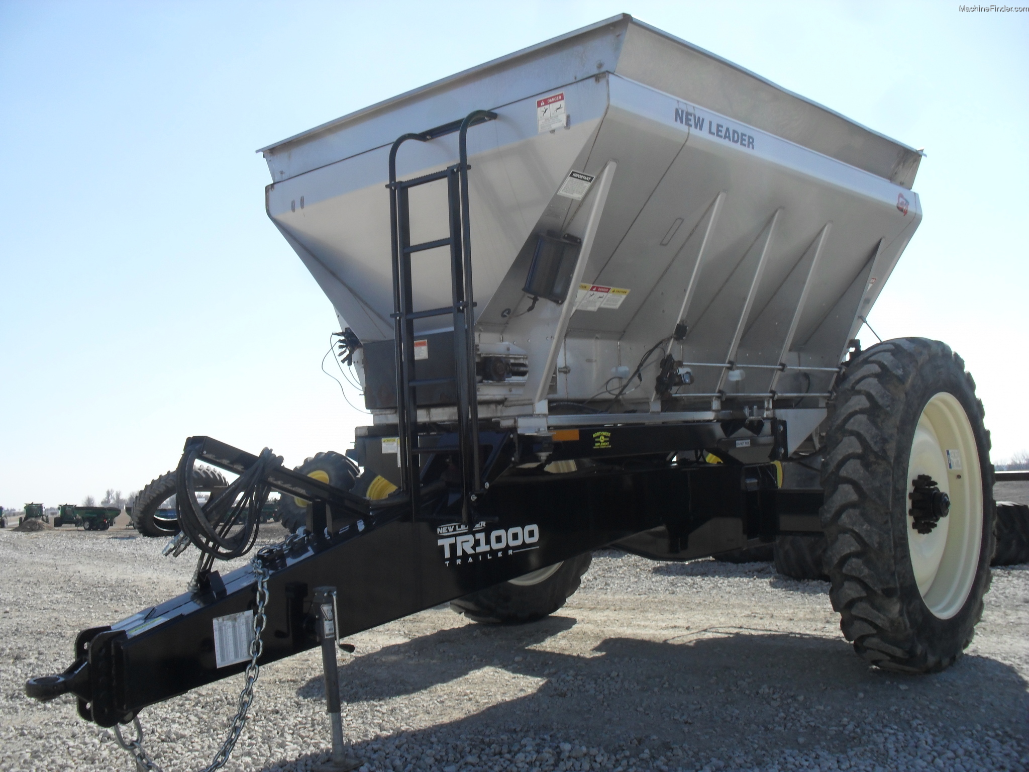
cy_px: 386
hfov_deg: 52.6
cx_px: 514
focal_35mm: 35
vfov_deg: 40.7
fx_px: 1040
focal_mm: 6.3
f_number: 8.4
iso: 100
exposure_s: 1/180
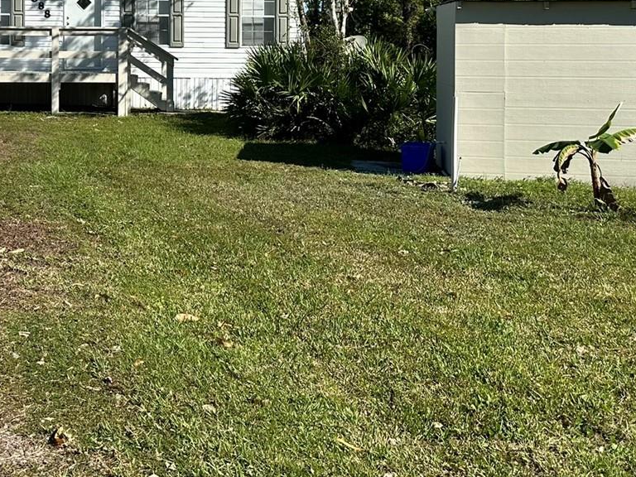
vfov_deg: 28.0
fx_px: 919
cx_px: 99
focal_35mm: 50
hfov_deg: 36.5
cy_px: 47
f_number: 1.78
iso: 80
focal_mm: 6.86
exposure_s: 1/5848
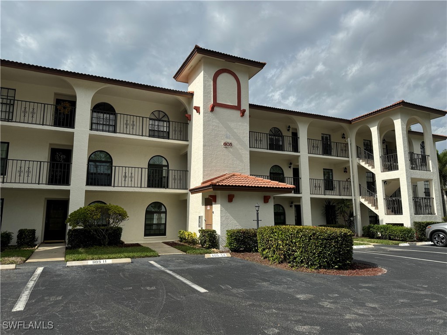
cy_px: 168
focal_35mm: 24
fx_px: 310
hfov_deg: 71.6
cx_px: 224
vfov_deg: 56.8
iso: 80
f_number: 1.78
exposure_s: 1/9009
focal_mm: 6.86
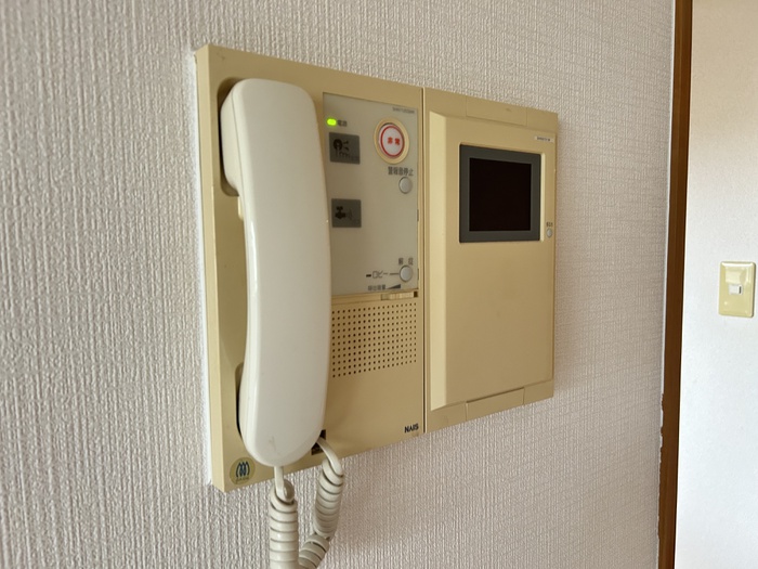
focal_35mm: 26
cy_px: 284
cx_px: 379
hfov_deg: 67.3
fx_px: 569
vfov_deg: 53.1
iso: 500
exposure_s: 1/40
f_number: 1.5
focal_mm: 5.7
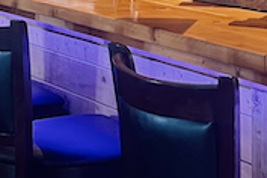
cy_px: -124
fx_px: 979
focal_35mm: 132
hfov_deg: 15.5
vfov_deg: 9.9
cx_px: 186
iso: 500
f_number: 1.6
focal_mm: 5.1
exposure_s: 1/40
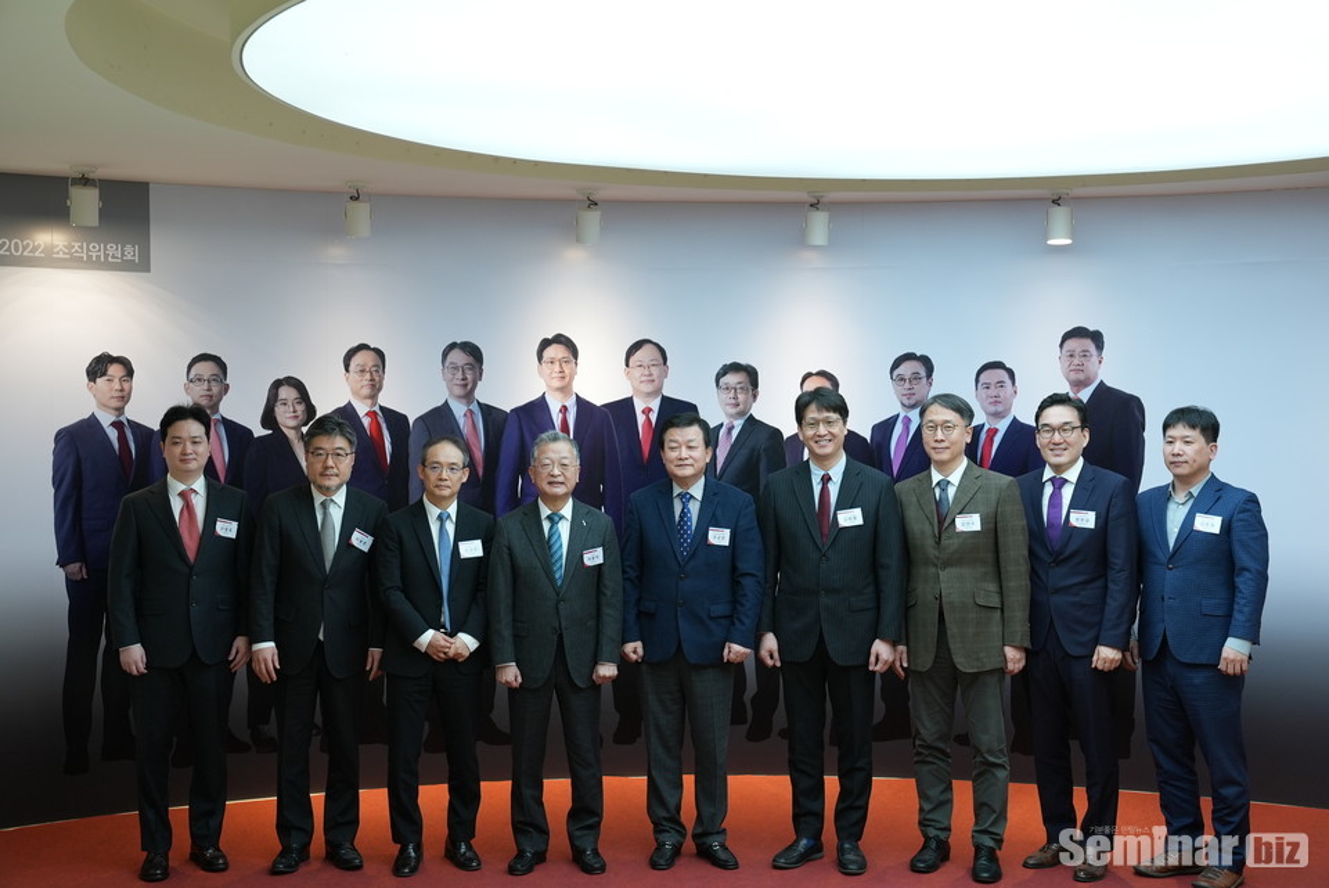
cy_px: 444
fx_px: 1773
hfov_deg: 41.1
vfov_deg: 28.1
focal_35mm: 48
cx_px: 664
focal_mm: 48
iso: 1000
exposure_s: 1/100
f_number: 4
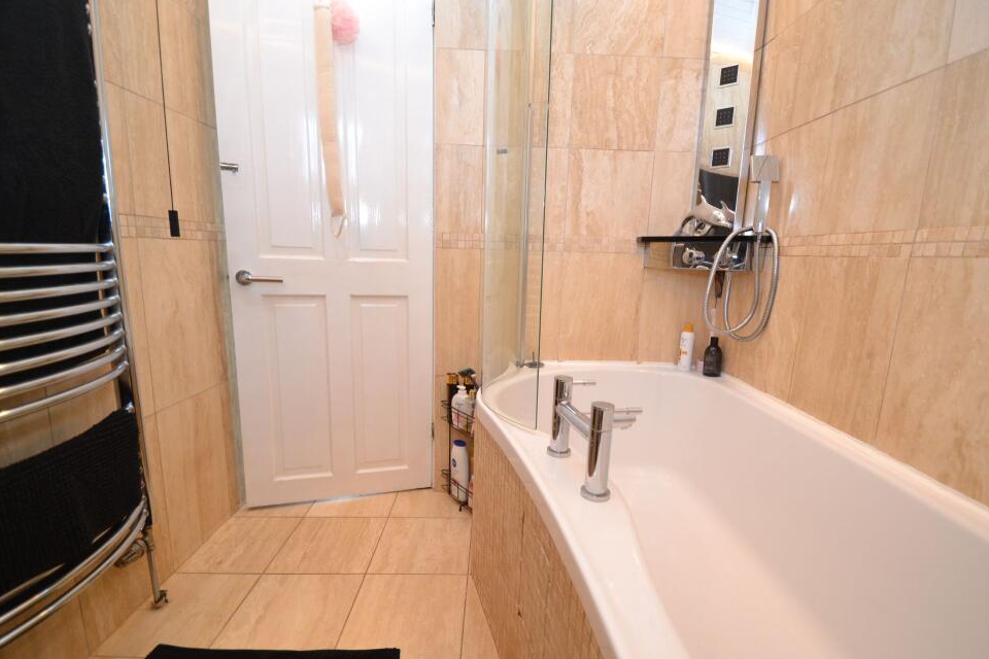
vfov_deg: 73.7
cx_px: 508
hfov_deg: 96.7
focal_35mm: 16
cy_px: 338
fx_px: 440
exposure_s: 1/60
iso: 900
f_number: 3.5
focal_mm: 10
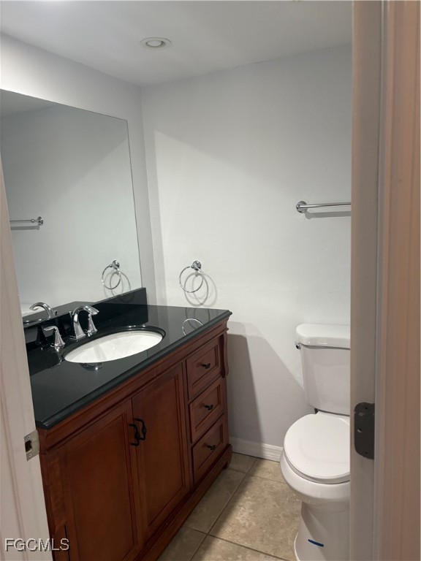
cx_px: 210
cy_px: 280
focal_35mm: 26
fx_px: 422
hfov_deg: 53.1
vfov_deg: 67.3
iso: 125
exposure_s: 1/60
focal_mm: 5.96
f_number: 1.6
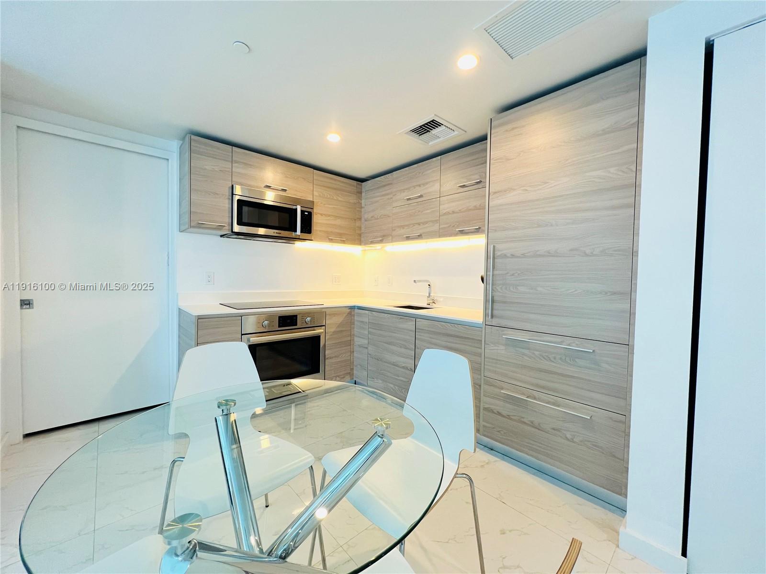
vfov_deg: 89.9
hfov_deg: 106.2
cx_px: 383
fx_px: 288
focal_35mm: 13
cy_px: 287
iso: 320
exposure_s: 1/60
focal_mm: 1.57
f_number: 1.8
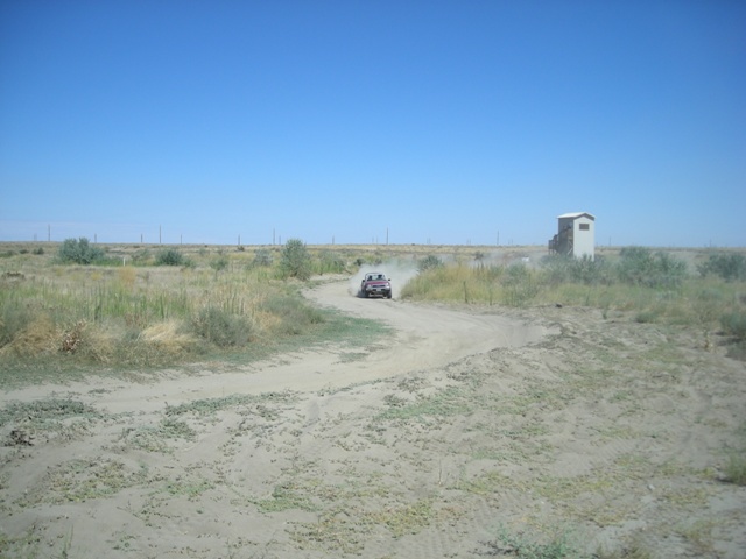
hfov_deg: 52.6
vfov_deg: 40.7
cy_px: 280
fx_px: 754
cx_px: 373
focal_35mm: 35
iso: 50
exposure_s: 1/293
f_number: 5.7
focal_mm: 5.7
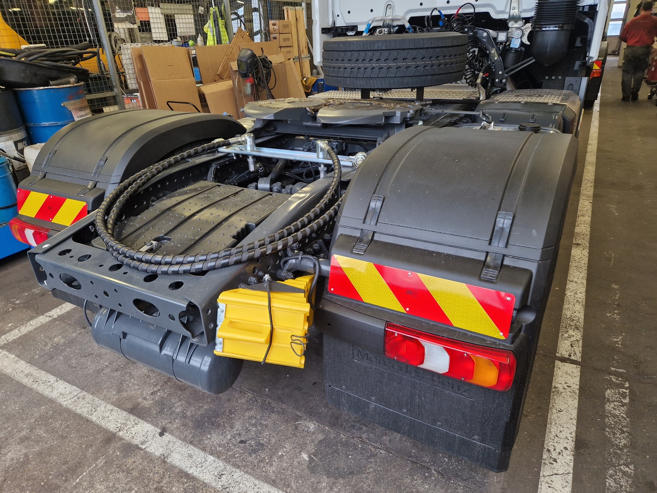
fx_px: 437
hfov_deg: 73.9
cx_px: 328
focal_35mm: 23
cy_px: 246
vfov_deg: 58.9
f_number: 1.8
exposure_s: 1/100
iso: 200
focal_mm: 5.4
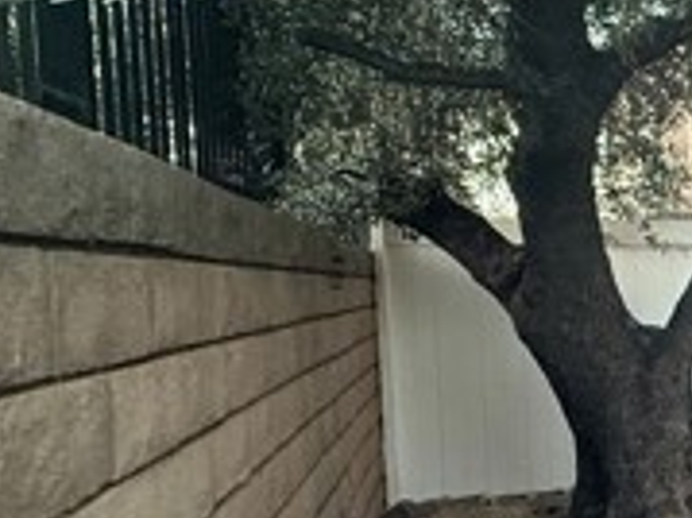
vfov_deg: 28.9
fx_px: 999
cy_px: 336
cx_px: 1156
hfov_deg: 24.3
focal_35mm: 50
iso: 500
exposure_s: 1/60
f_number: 2.2
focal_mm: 2.22
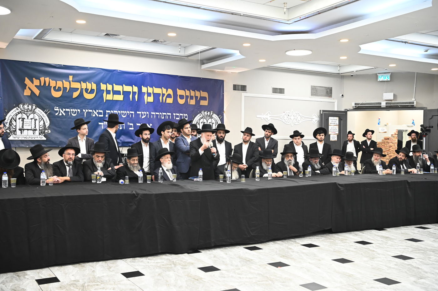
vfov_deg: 33.4
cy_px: 146
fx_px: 486
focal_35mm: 40
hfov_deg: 48.5
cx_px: 219
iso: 2000
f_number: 4.5
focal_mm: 40
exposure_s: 1/160
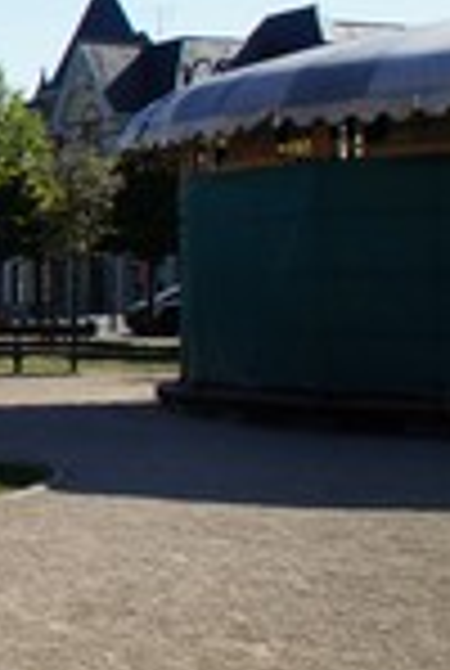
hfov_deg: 13.1
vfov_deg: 24.3
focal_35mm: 83
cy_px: 205
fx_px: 1549
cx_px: -576
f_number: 11
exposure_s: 1/125
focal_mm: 18
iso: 100
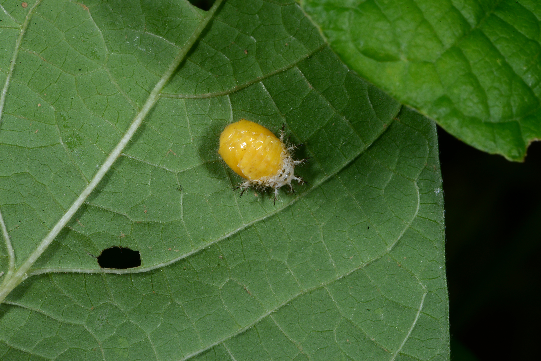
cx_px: 270
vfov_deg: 13.1
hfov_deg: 19.4
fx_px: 1578
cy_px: 180
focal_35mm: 105
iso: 400
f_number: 36
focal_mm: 105
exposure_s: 1/160
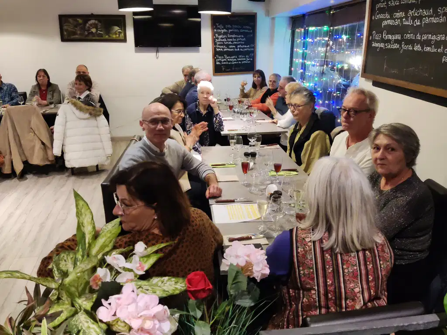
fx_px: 323
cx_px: 224
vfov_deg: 54.9
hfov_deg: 69.4
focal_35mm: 25
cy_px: 168
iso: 965
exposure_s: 1/25
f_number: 1.79
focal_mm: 4.71
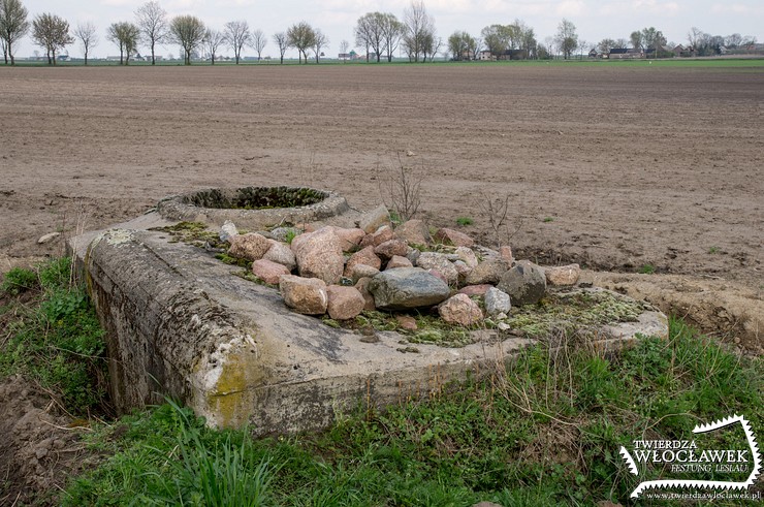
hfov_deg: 43.7
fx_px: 954
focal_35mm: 45
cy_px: 254
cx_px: 382
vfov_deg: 29.8
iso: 100
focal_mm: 30
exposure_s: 1/80
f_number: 8
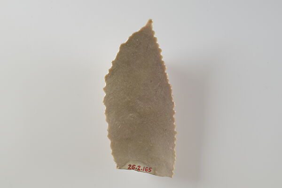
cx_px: 141
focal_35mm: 60
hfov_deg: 33.4
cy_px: 94
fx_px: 470
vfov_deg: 22.6
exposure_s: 1/15
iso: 125
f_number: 11
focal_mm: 40
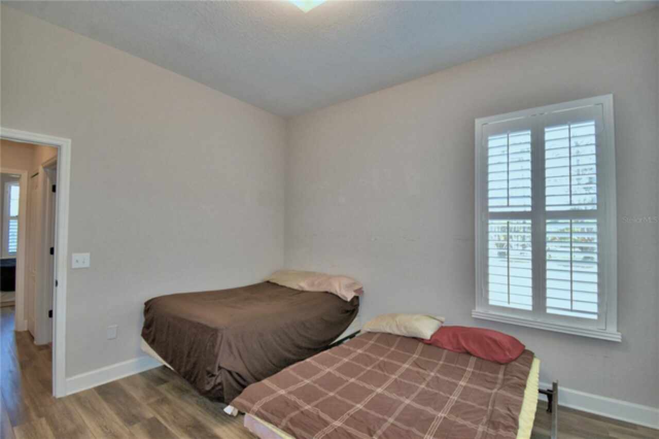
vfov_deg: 77.3
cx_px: 330
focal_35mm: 15
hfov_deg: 100.4
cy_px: 220
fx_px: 274
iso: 200
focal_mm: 10
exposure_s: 1/40
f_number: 4.5
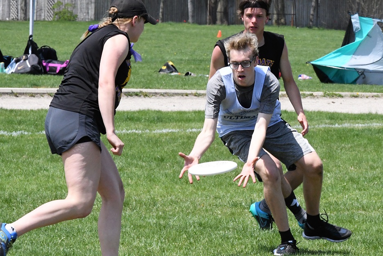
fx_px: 3113
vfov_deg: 4.7
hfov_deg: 7.0
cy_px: 128
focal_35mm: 292
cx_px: 192
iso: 2800
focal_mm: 195
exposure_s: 1/1000
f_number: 20
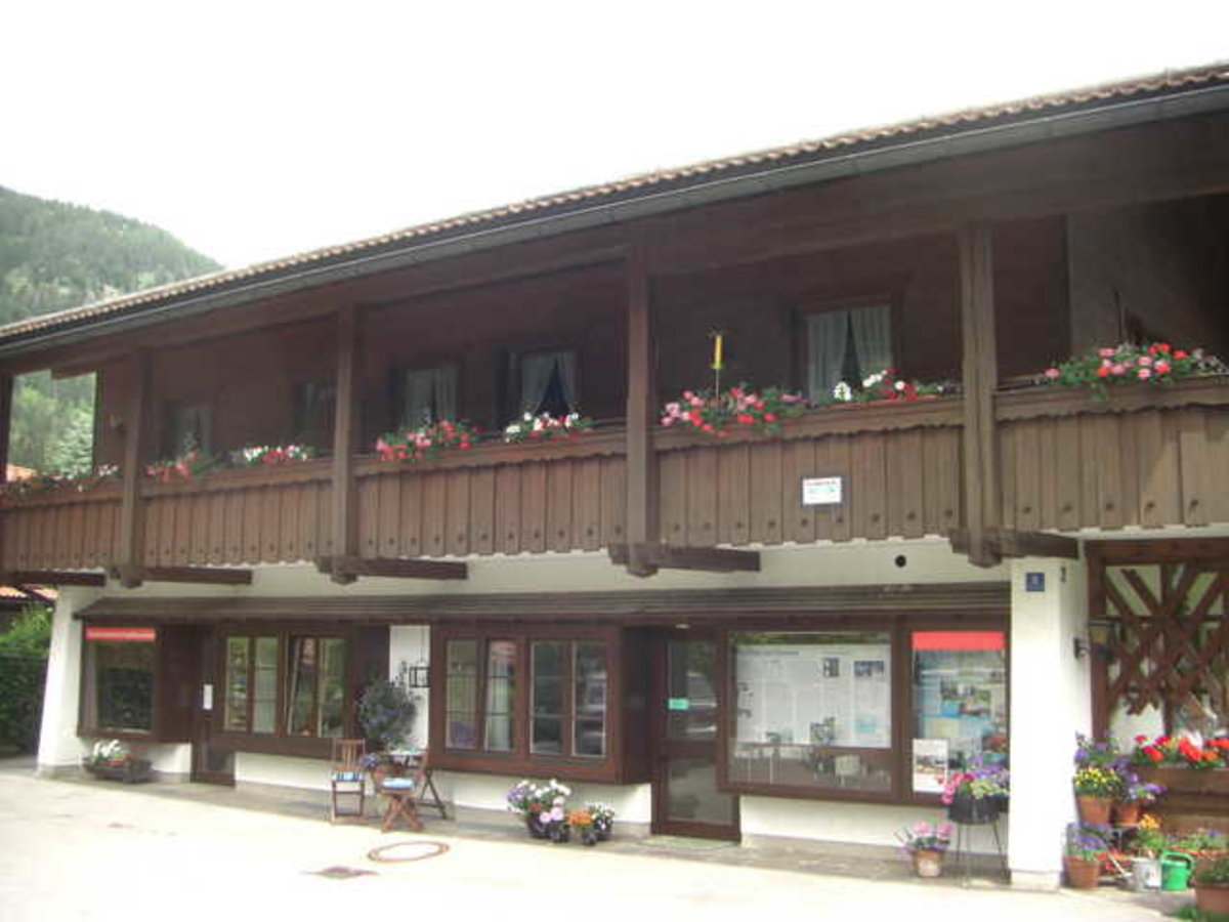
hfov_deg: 49.0
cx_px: 614
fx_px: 1349
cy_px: 461
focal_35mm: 38
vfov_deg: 37.7
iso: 64
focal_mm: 6.3
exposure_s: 1/160
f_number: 3.4
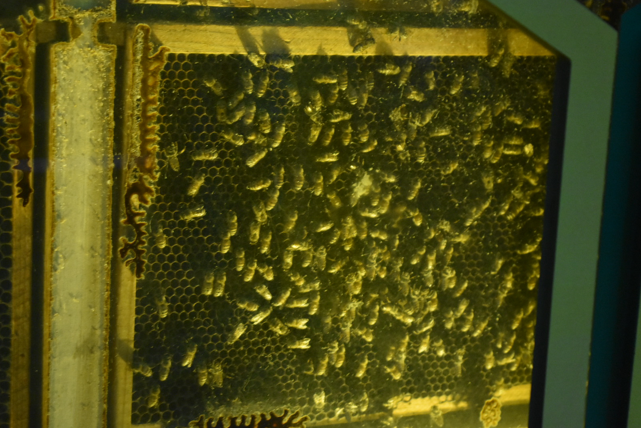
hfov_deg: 24.3
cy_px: 212
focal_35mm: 84
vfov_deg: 16.4
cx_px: 317
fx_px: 1487
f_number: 5.6
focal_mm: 55
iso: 3200
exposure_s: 1/13
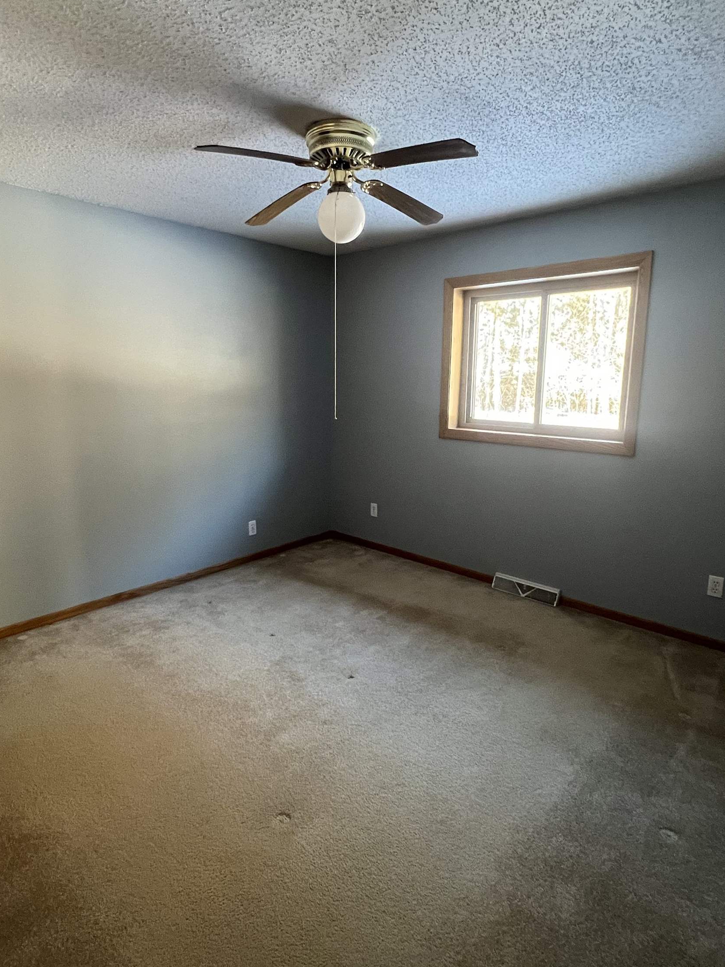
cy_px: 467
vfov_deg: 87.7
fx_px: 503
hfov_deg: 71.6
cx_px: 368
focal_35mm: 18
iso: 500
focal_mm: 1.57
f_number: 1.8
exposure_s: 1/60
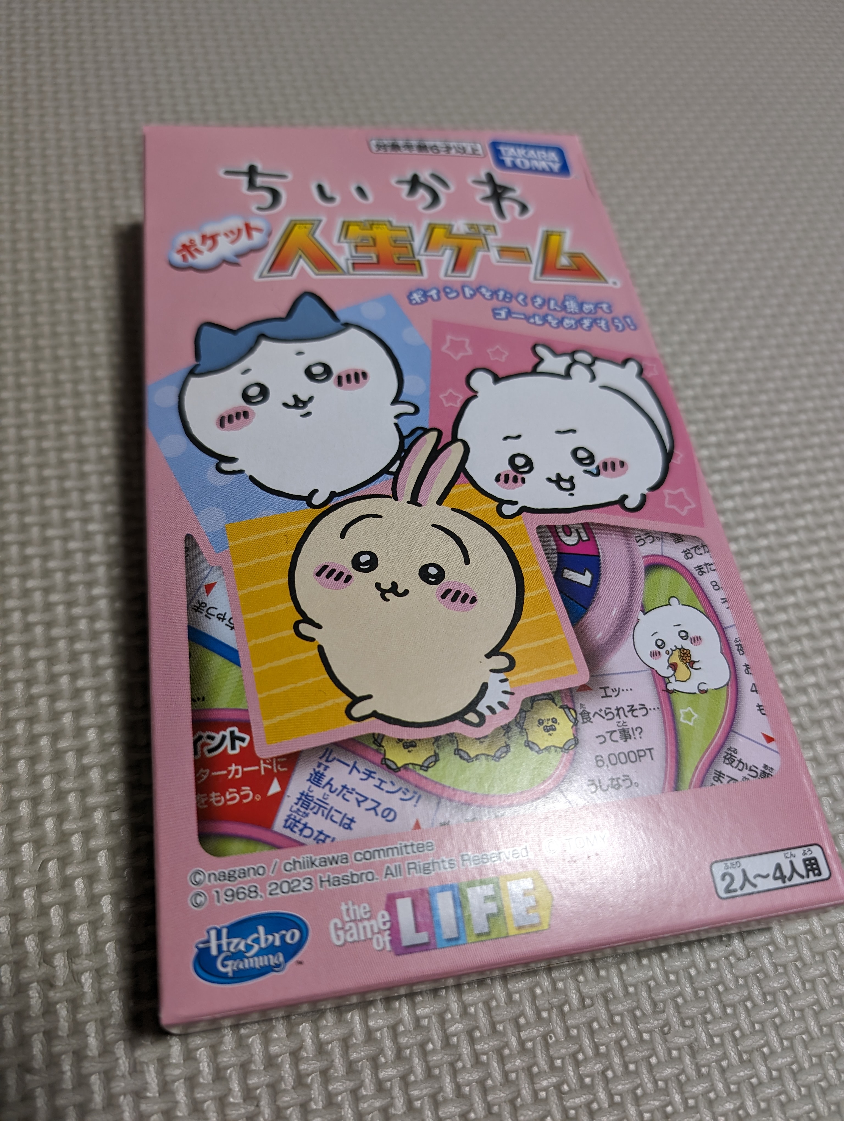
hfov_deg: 56.9
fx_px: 778
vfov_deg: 71.5
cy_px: 560
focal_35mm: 24
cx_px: 422
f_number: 1.68
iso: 57
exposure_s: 1/23
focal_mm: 6.9
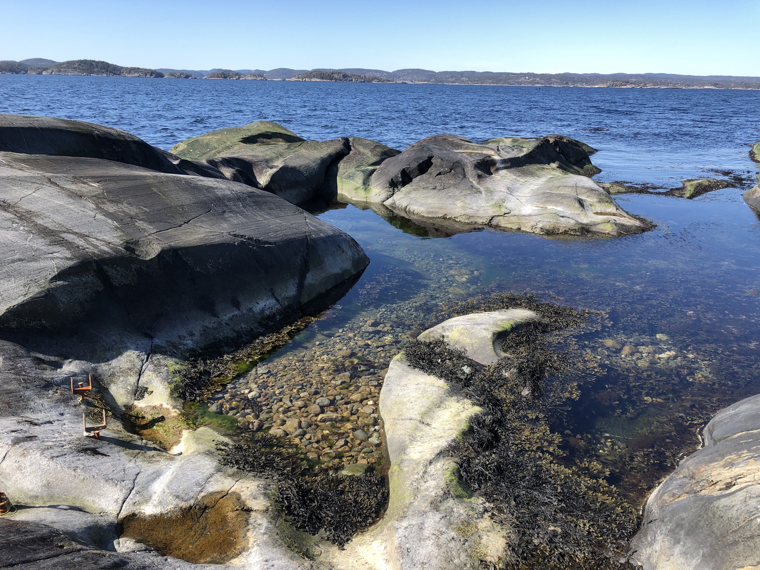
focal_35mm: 28
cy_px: 285
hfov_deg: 63.4
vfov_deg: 49.7
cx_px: 380
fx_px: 615
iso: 20
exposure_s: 1/979
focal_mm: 3.99
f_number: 1.8
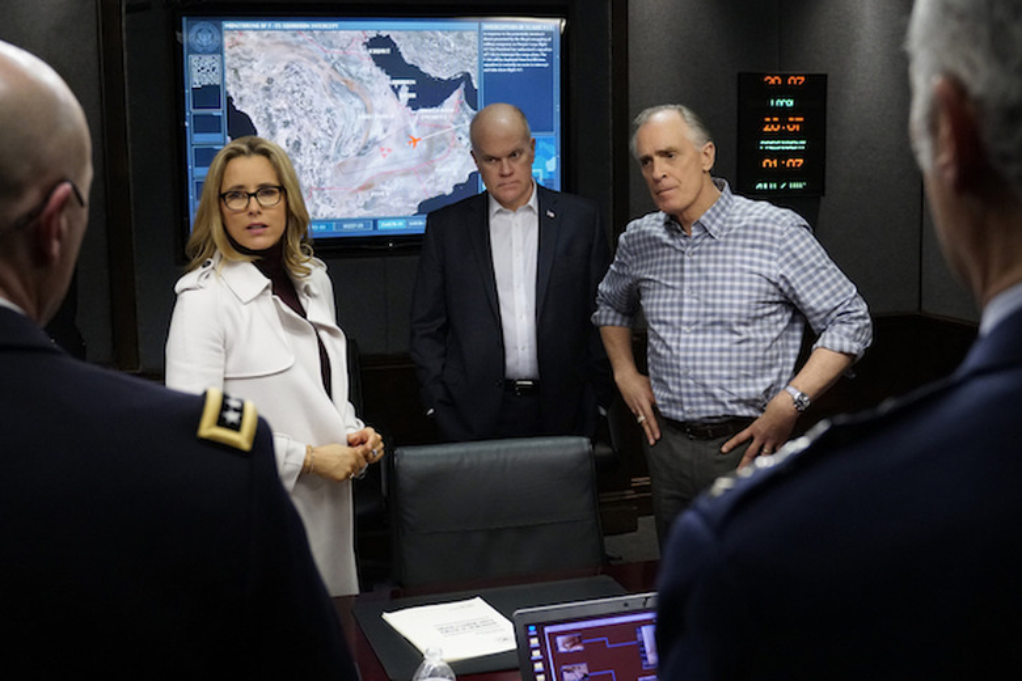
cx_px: 511
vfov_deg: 30.8
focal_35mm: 44
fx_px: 1235
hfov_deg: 45.0
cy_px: 340
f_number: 4
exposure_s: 1/125
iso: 3200
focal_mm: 29
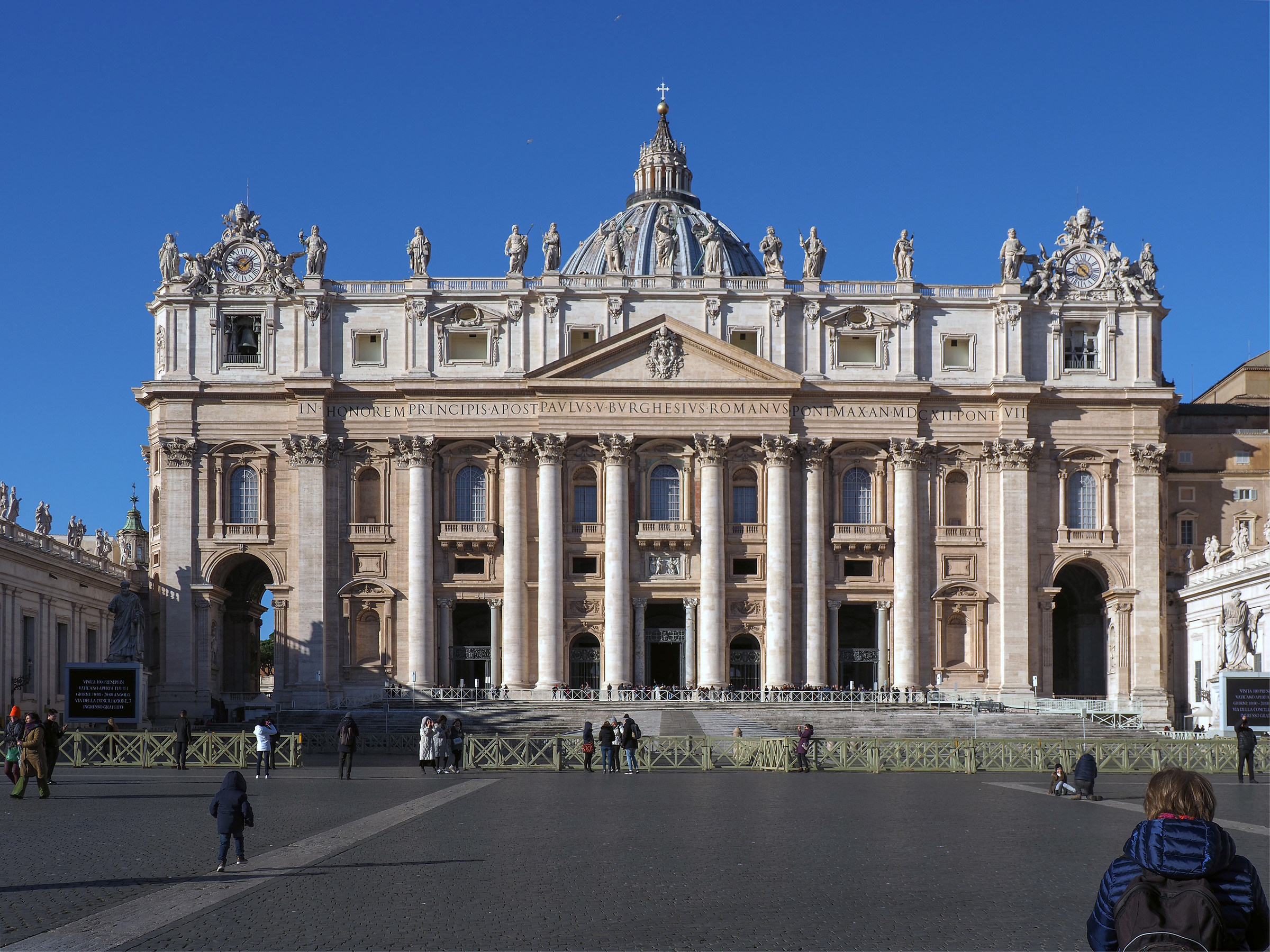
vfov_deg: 39.7
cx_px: 635
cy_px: 476
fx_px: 1321
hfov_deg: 51.4
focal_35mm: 36
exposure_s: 1/400
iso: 64
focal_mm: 18
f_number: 5.6
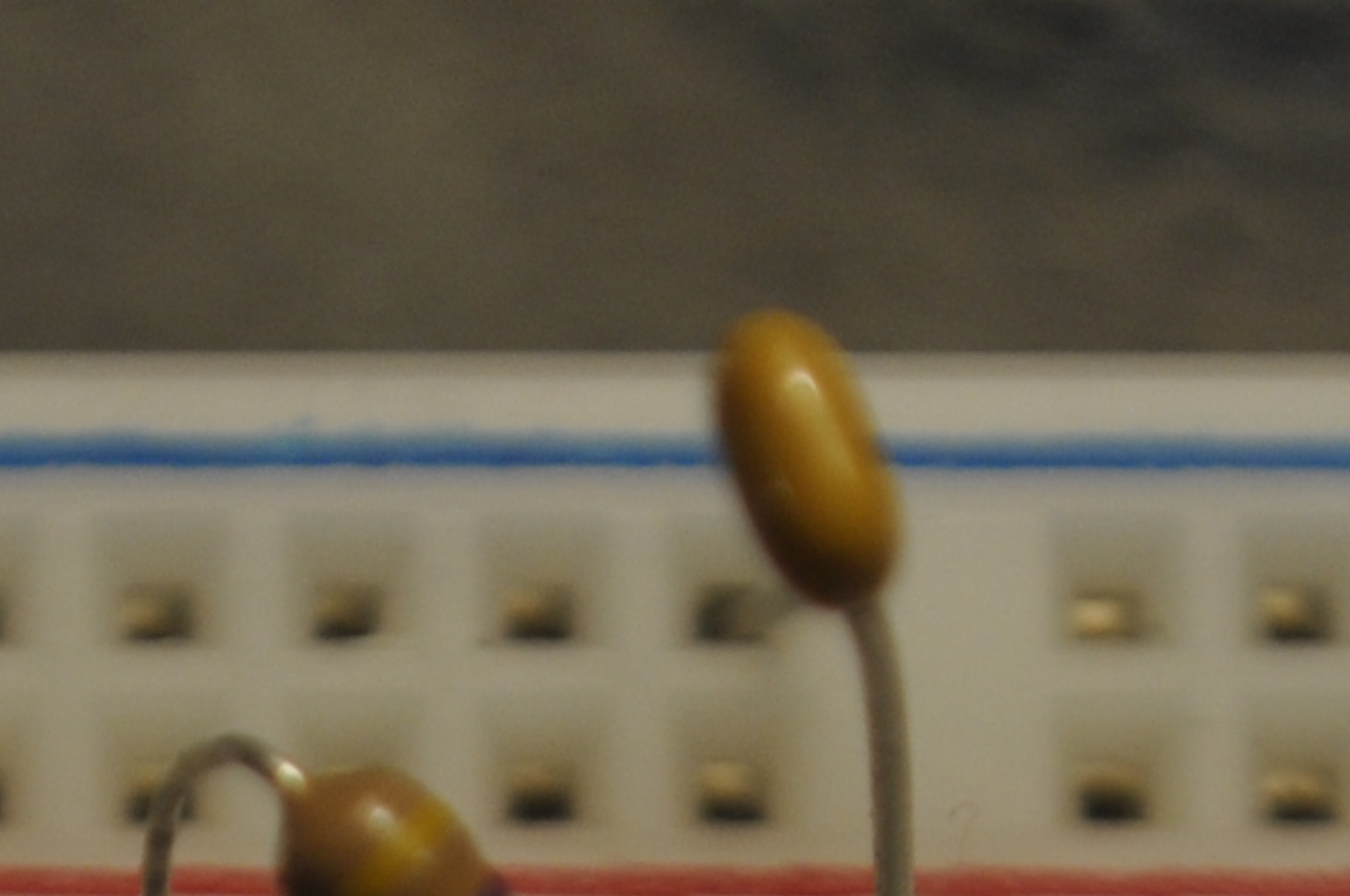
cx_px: 269
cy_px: 2337
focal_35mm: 416
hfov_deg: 5.0
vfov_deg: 3.2
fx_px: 15581
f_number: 5.6
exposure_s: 1/30
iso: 250
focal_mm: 52
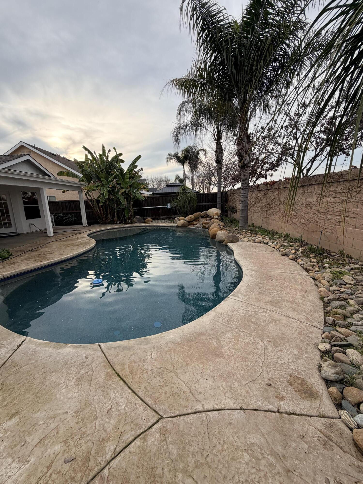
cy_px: 242
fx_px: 196
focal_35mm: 14
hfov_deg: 85.7
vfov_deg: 102.1
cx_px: 182
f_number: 2.2
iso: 50
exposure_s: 1/502
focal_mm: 2.22
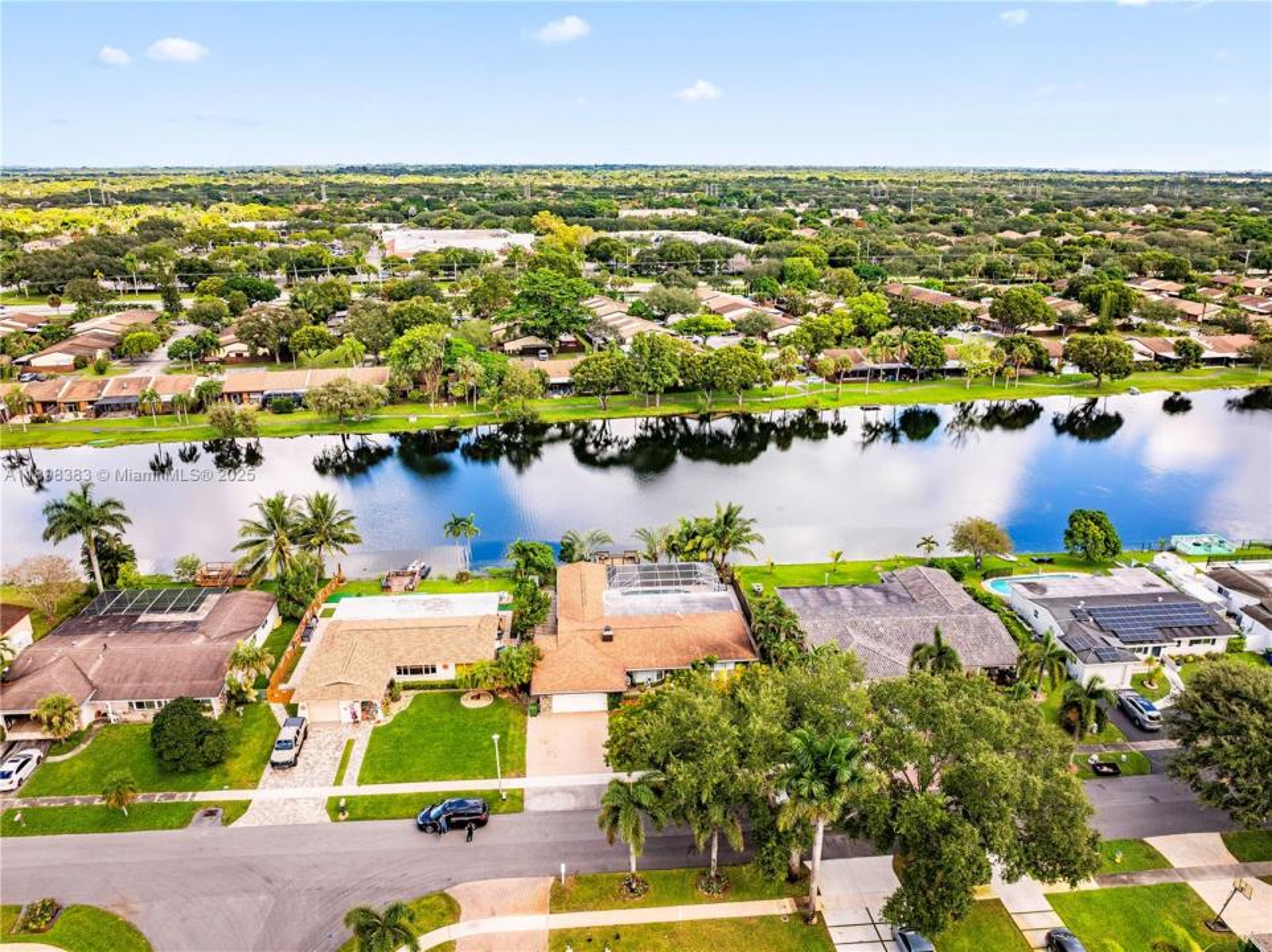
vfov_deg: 56.8
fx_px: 881
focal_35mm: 24
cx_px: 636
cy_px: 476
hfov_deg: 71.6
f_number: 2.8
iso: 150
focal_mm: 12.29
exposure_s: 1/15
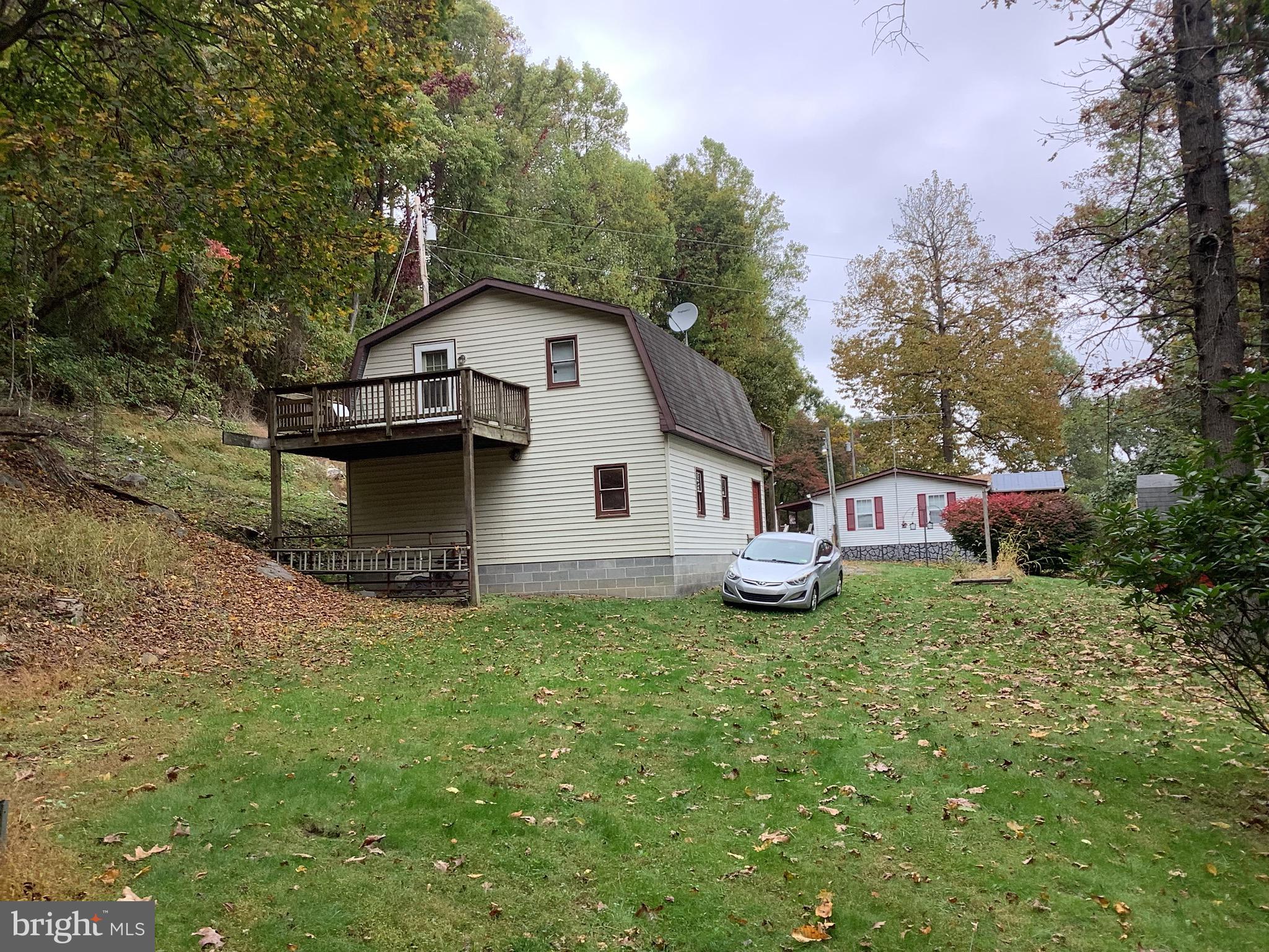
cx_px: 634
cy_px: 476
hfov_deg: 58.4
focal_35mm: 31
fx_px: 1136
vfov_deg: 45.4
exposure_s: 1/100
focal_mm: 3.3
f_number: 2.4
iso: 50
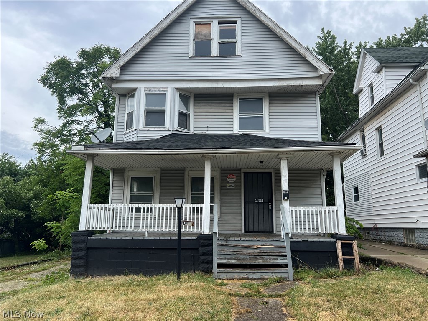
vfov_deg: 53.1
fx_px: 321
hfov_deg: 67.3
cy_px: 160
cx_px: 214
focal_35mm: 26
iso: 50
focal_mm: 5.7
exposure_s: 1/1698
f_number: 1.5
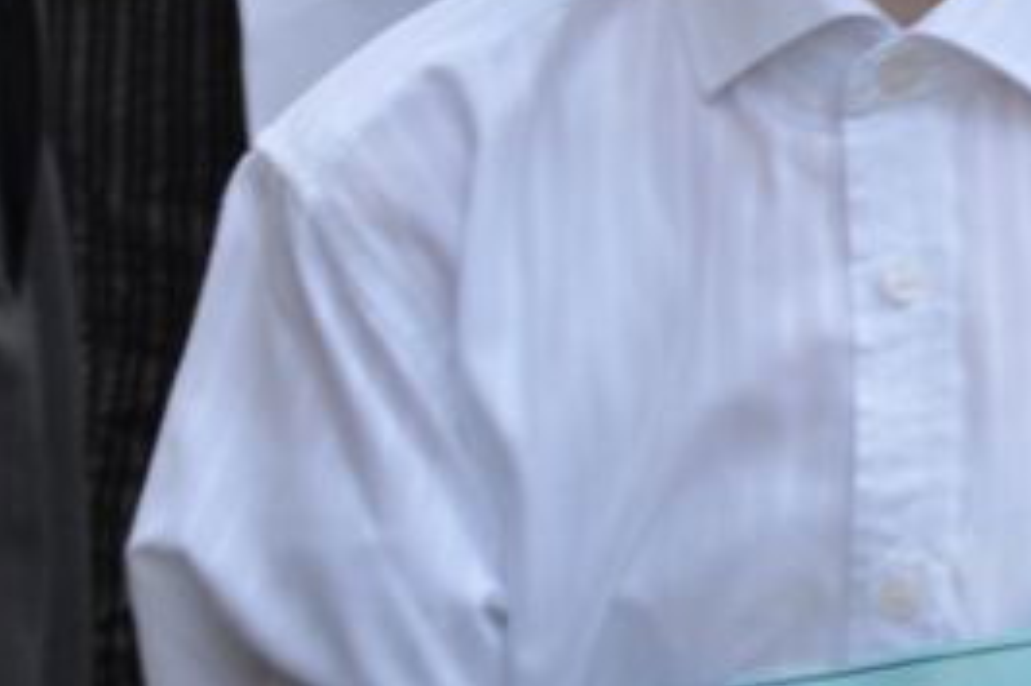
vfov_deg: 3.4
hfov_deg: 5.0
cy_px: 85
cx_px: 1934
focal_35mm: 404
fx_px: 11563
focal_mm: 70
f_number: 6.3
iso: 200
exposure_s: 1/160
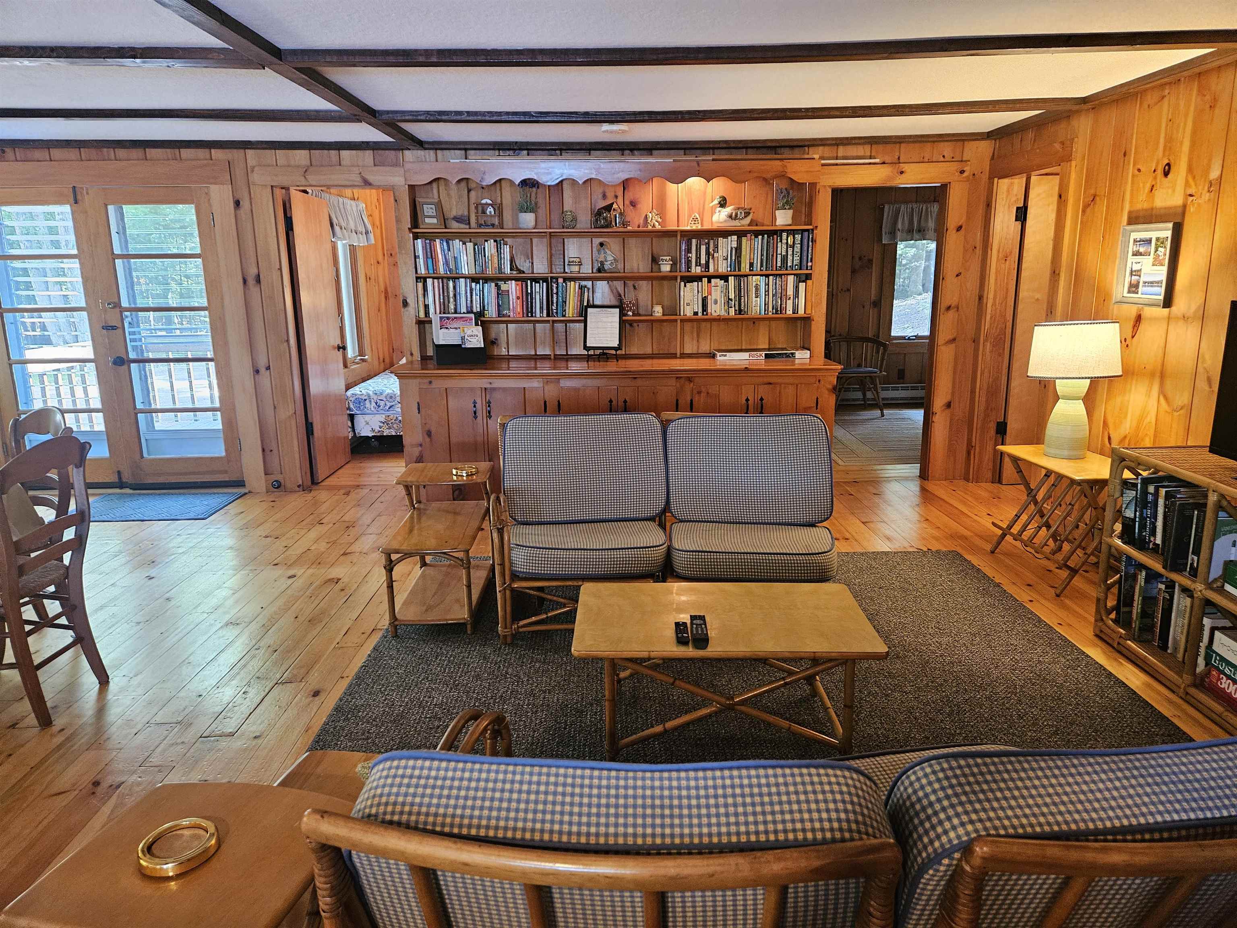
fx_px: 822
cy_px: 464
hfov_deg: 73.9
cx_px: 618
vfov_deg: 58.9
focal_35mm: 23
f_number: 1.8
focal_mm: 5.4
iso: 640
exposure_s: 1/60
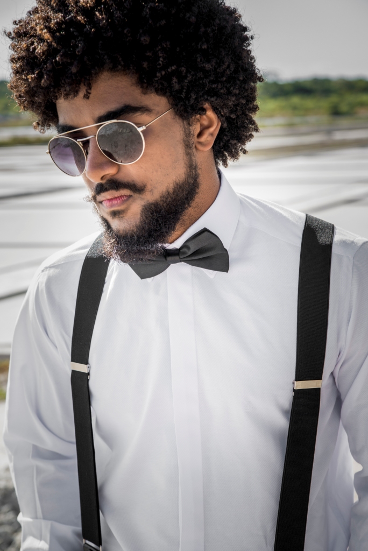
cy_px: 276
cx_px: 184
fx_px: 1148
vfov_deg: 27.0
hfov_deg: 18.2
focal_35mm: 75
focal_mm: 75
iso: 100
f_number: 7.1
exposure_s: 1/100
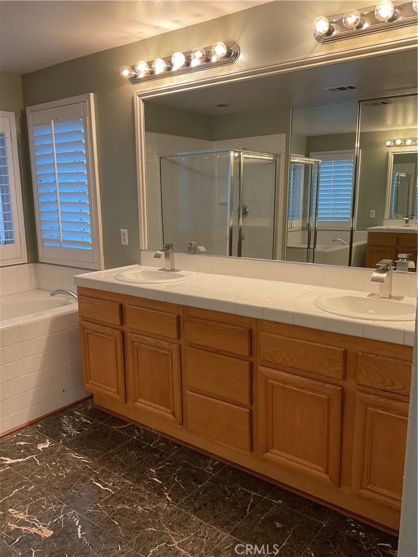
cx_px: 209
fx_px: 467
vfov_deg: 61.7
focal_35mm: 29
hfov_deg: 48.2
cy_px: 278
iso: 64
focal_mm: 3
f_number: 1.8
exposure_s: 1/60
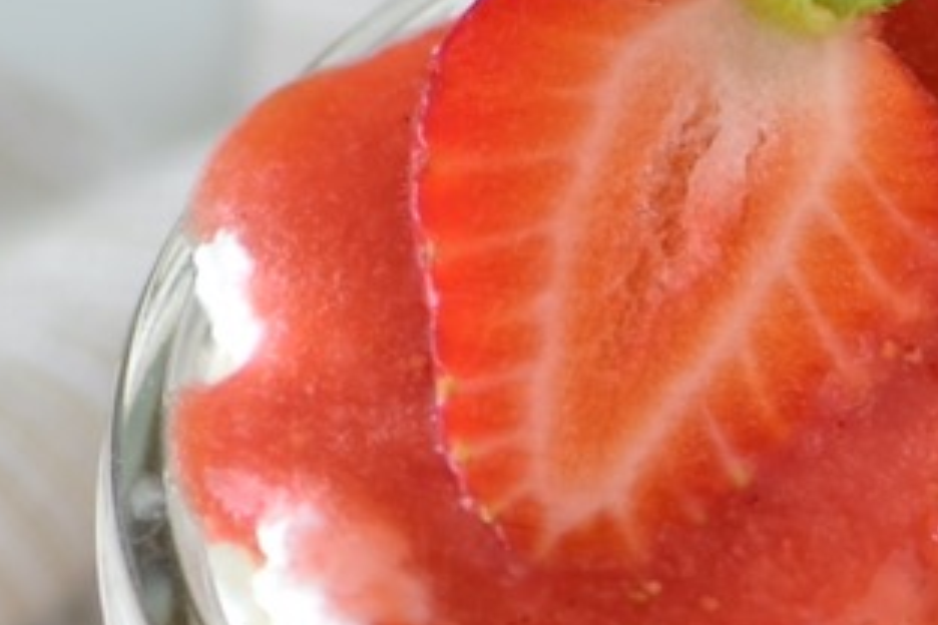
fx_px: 15760
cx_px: 974
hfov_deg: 3.4
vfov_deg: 2.3
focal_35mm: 605
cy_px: 742
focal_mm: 105
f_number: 4.5
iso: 400
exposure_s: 1/25
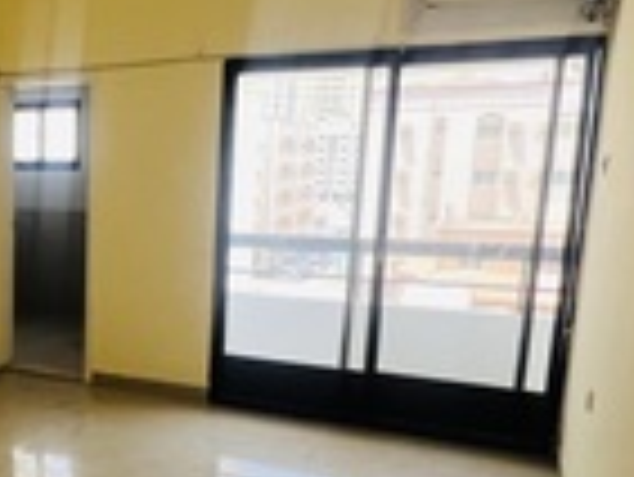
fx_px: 770
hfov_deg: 38.1
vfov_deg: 34.2
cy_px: 295
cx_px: -43
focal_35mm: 42
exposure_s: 1/99
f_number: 1.8
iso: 125
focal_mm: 1.57
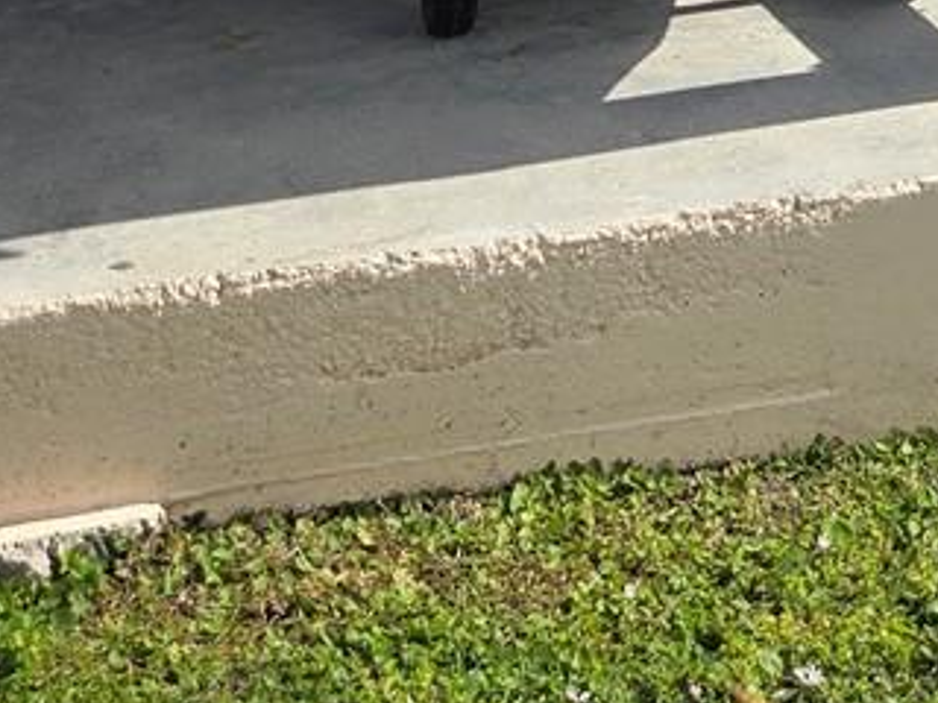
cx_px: 923
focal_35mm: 115
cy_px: -1019
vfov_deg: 10.8
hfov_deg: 16.8
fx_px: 3116
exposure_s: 1/2430
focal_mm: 5.4
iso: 25
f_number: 1.8
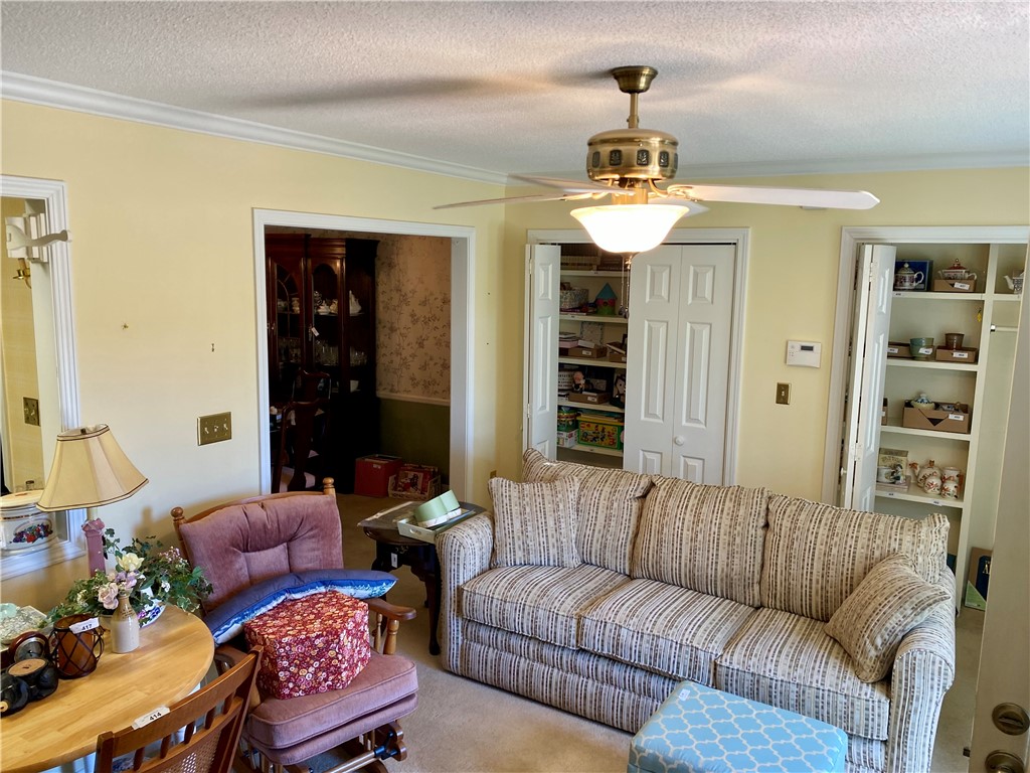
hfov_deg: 67.3
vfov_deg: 53.1
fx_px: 774
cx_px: 515
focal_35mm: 26
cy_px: 386
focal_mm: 4.25
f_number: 1.8
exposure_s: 1/60
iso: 80
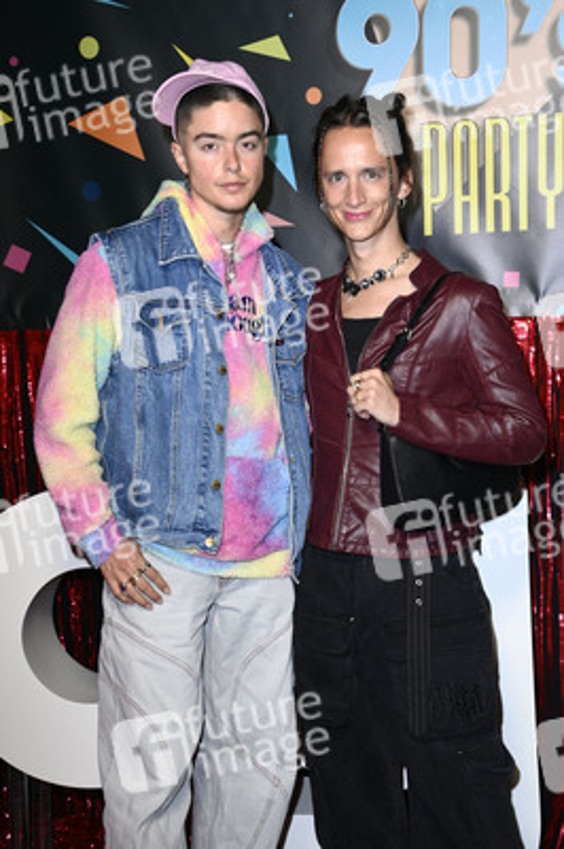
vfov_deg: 32.4
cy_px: 424
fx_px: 1459
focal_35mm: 62
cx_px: 282
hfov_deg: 21.9
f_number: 5.6
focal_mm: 62
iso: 2000
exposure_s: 1/250
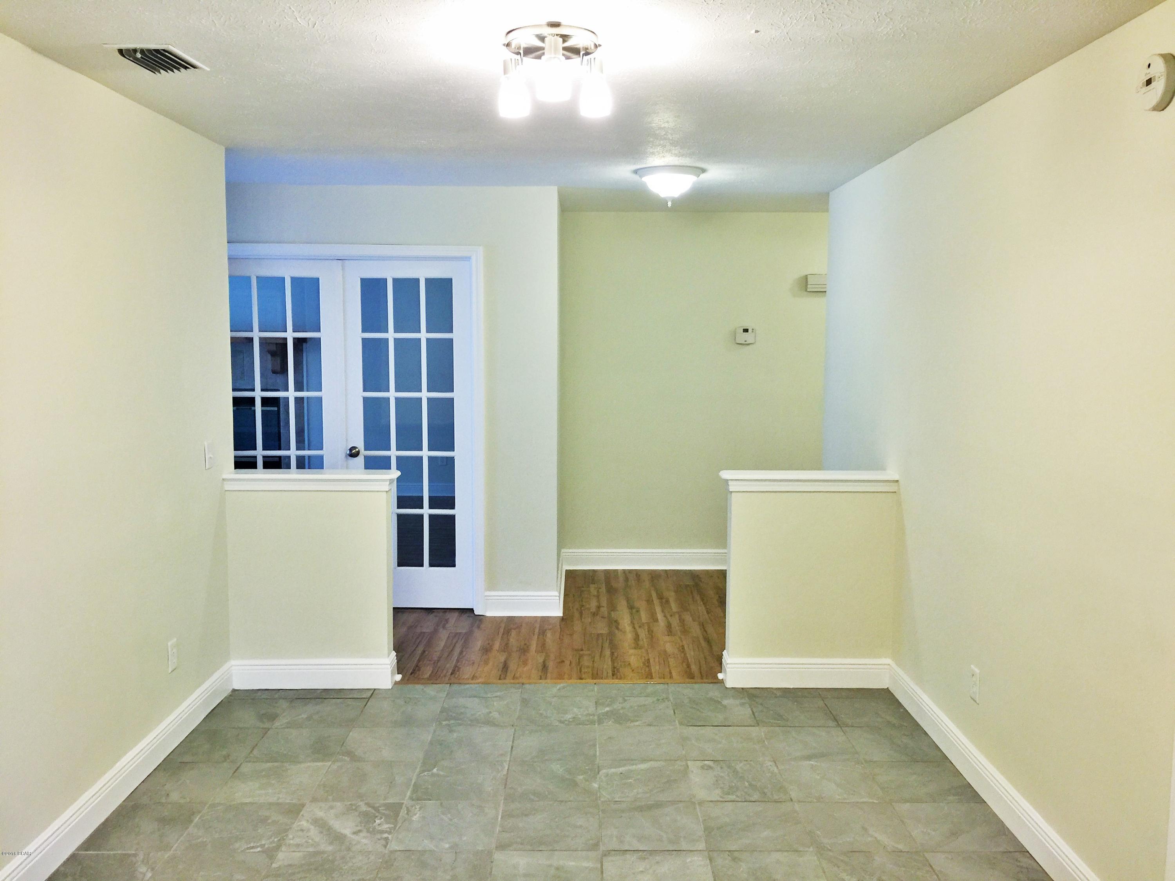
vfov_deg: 48.2
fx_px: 984
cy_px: 440
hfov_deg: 61.7
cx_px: 588
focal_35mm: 29
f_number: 2.2
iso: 50
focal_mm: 4.15
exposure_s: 1/30
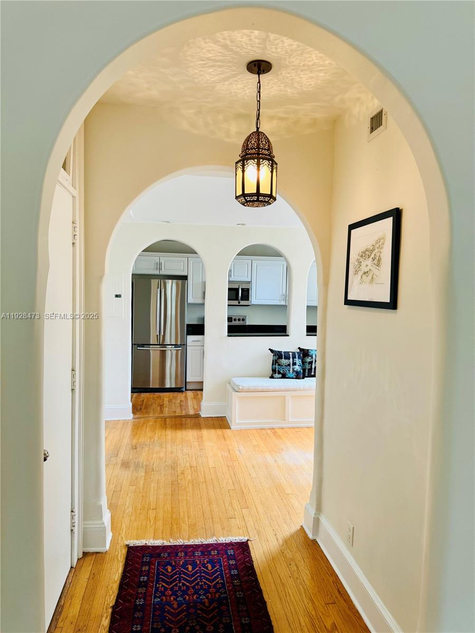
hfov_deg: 56.8
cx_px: 238
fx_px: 439
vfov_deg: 71.6
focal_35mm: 24
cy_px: 316
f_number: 1.78
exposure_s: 1/60
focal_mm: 6.76
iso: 125
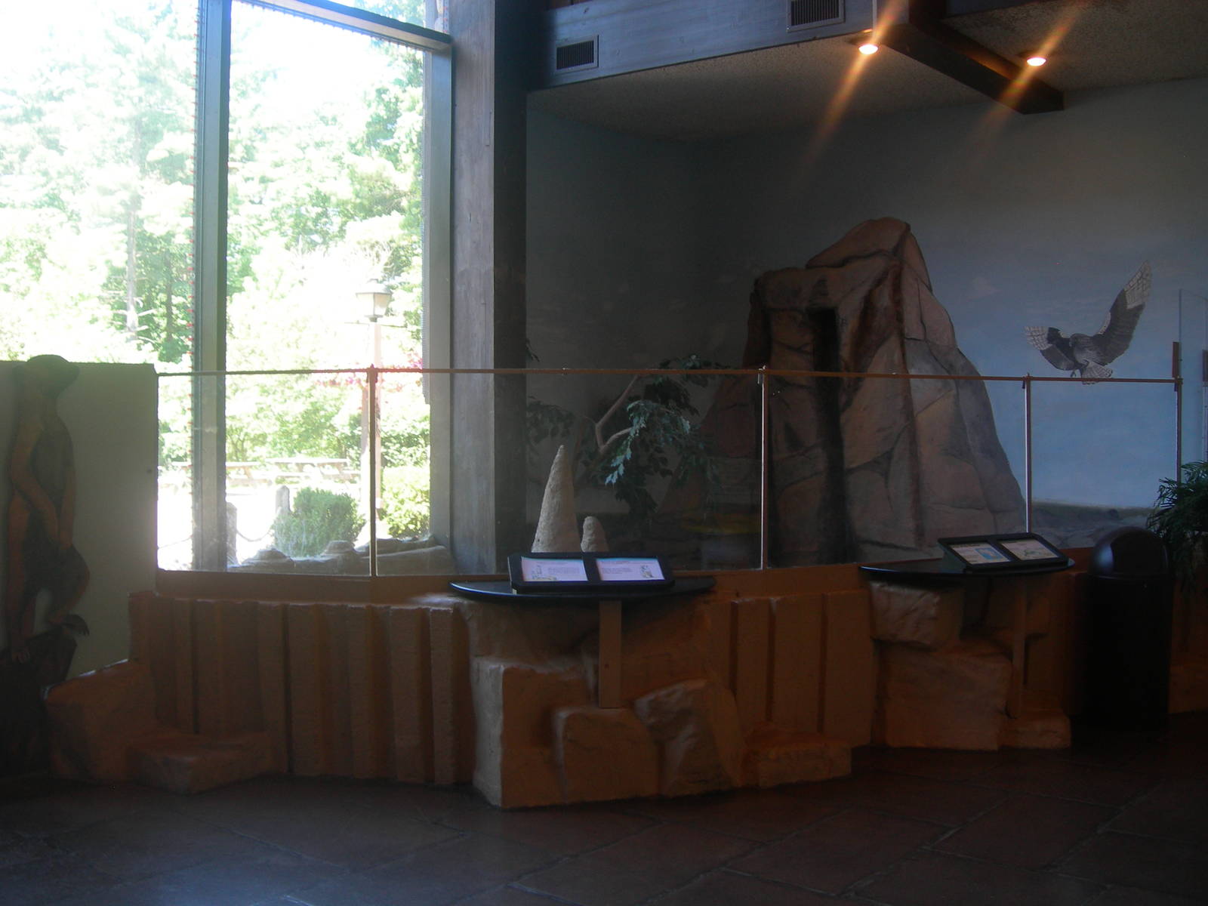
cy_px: 453
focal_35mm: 38
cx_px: 604
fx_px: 1326
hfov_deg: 49.0
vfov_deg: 37.7
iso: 50
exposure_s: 1/33.5
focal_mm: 7.8
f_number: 2.8
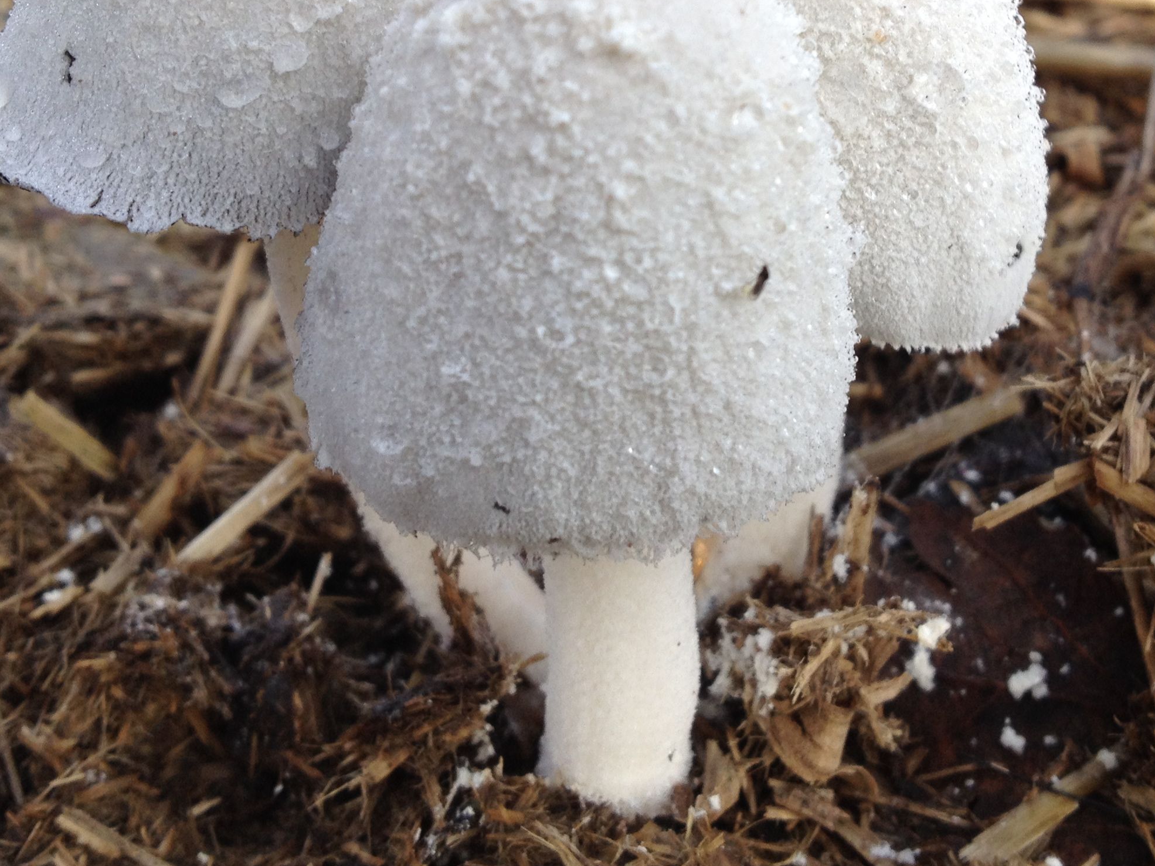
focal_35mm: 58
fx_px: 1935
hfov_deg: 33.2
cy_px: 215
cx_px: 675
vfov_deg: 24.9
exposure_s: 1/308
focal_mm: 4.28
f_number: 2.4
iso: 50
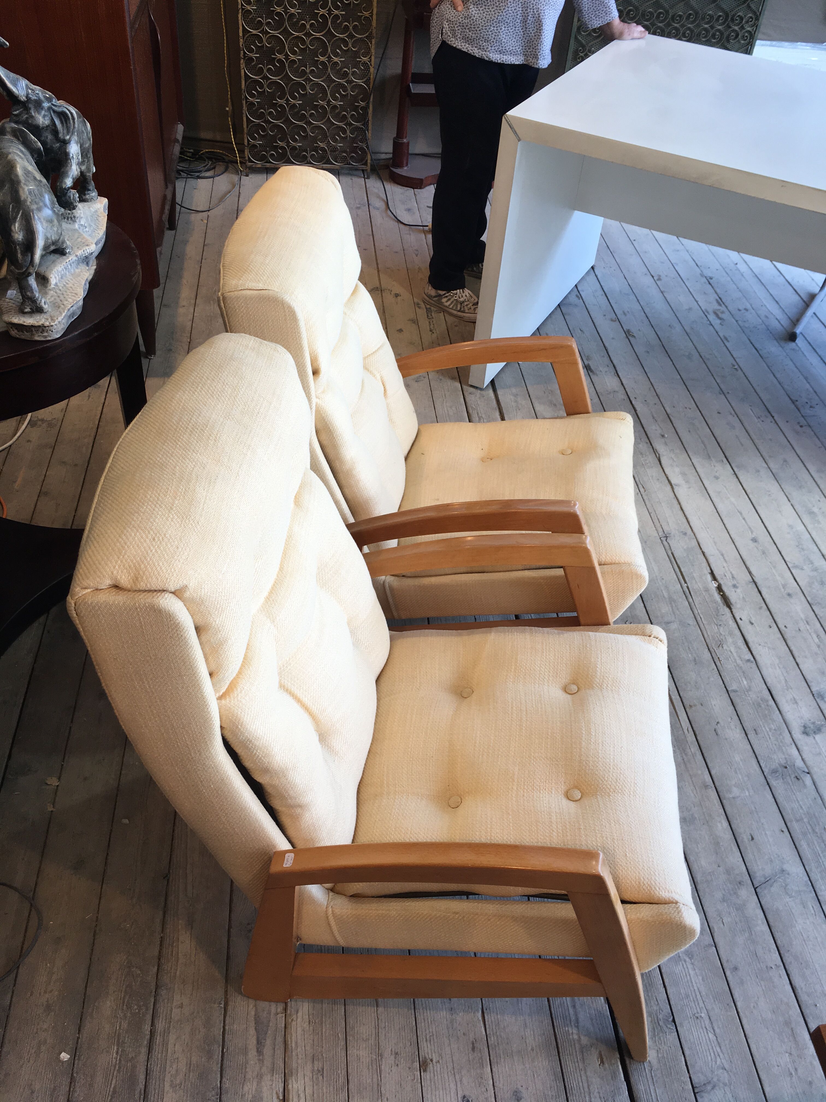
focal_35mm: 29
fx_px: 923
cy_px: 551
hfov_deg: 48.2
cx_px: 413
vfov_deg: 61.7
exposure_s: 1/100
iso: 32
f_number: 2.2
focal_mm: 4.15
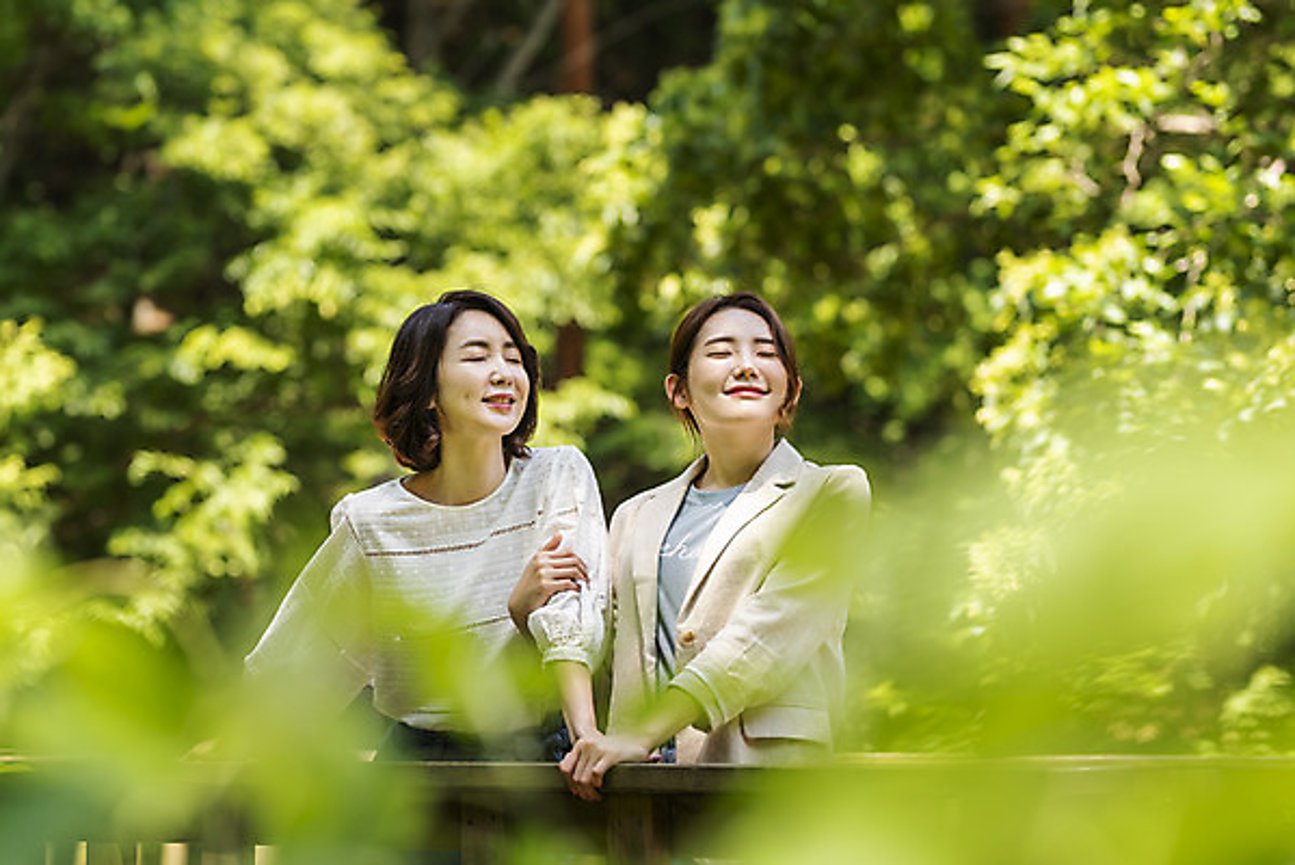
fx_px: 3059
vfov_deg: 16.1
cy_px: 432
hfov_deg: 23.9
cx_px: 648
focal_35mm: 85
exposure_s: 1/640
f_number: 2.2
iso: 100
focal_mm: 85
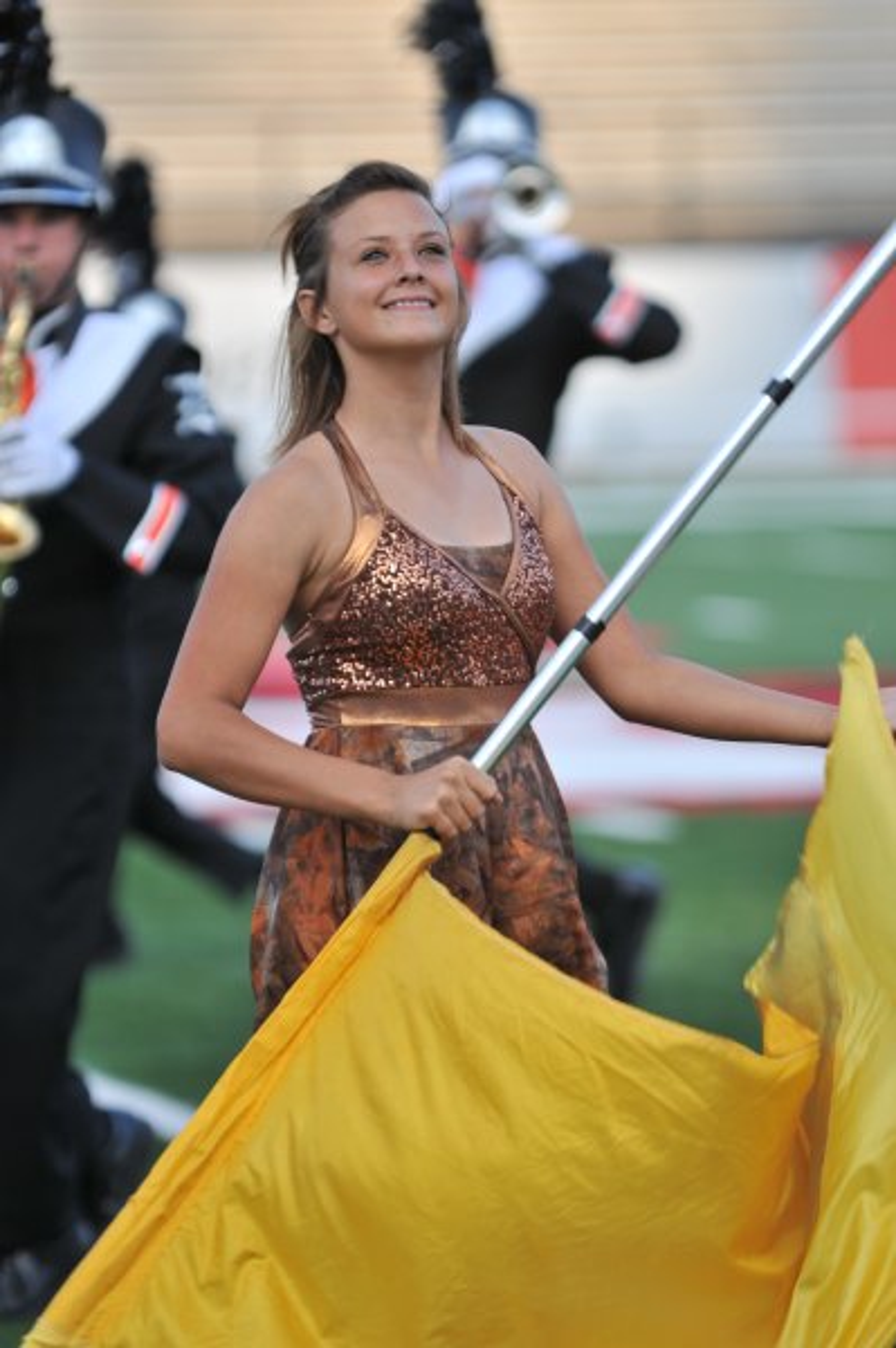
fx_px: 11219
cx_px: 448
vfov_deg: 6.9
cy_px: 674
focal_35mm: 300
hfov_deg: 4.6
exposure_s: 1/800
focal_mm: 200
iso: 200
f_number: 2.8
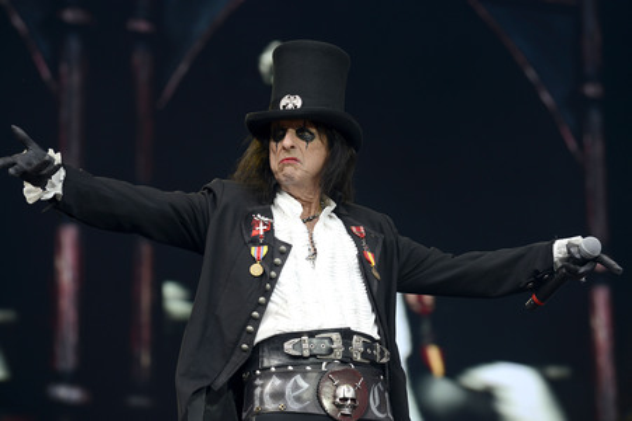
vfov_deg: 8.6
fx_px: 2807
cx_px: 316
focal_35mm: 160
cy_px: 210
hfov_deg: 12.8
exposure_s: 1/800
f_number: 5
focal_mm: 160
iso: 320
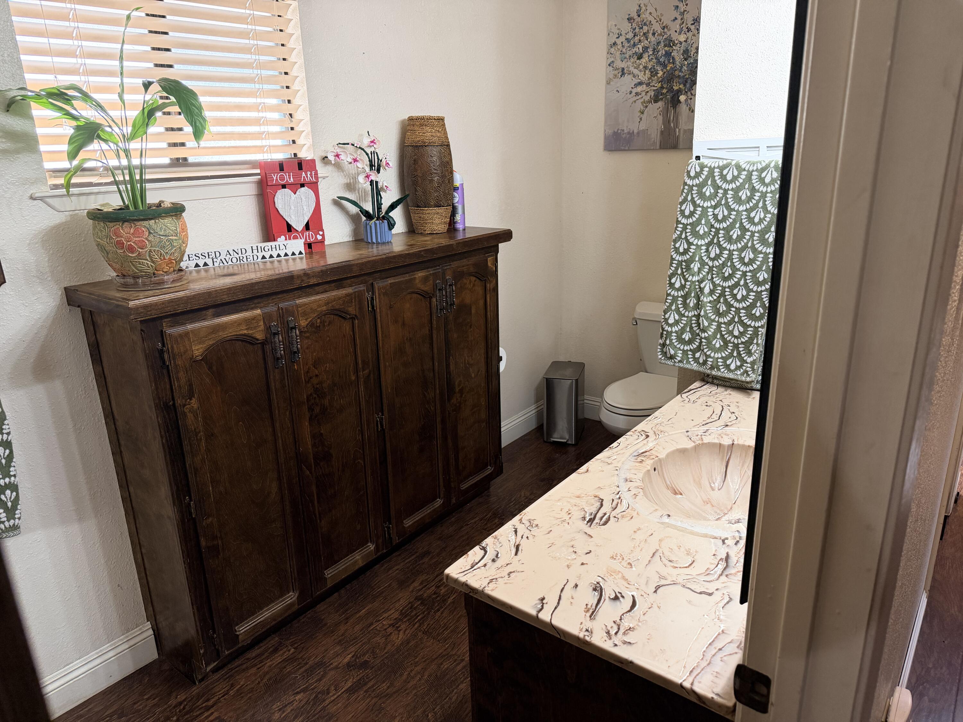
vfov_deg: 56.8
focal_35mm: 24
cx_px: 482
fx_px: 668
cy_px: 361
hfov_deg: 71.6
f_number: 1.78
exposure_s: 1/120
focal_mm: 6.76
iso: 320
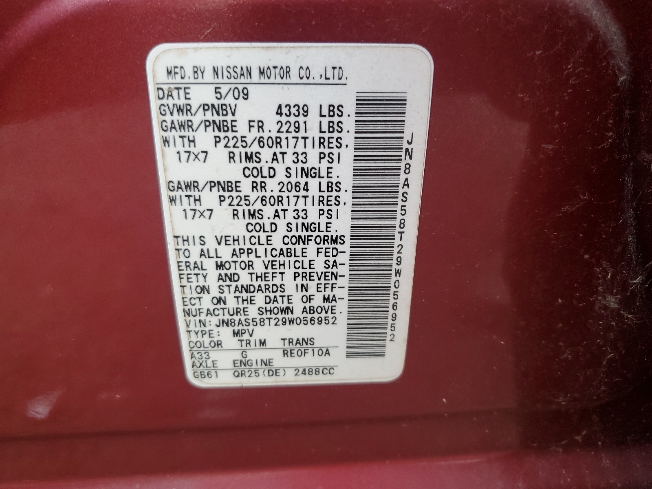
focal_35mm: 26
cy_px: 244
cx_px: 326
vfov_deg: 53.1
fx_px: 490
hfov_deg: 67.3
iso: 84
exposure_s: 1/60.2
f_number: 1.5
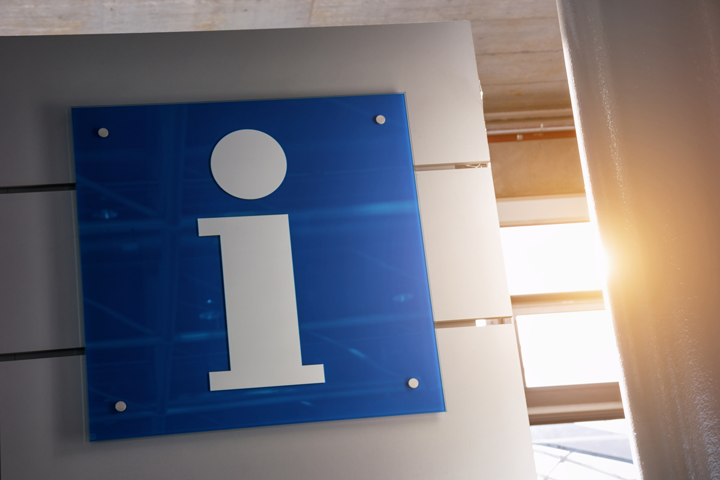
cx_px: 360
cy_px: 240
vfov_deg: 16.3
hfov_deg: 24.2
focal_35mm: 84
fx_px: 1680
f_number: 8
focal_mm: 55
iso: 100
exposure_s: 1/25
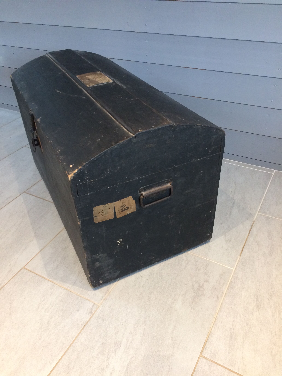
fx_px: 315
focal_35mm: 29
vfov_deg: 61.7
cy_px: 188
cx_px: 141
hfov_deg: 48.2
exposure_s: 1/33
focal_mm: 4.15
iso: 200
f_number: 2.2
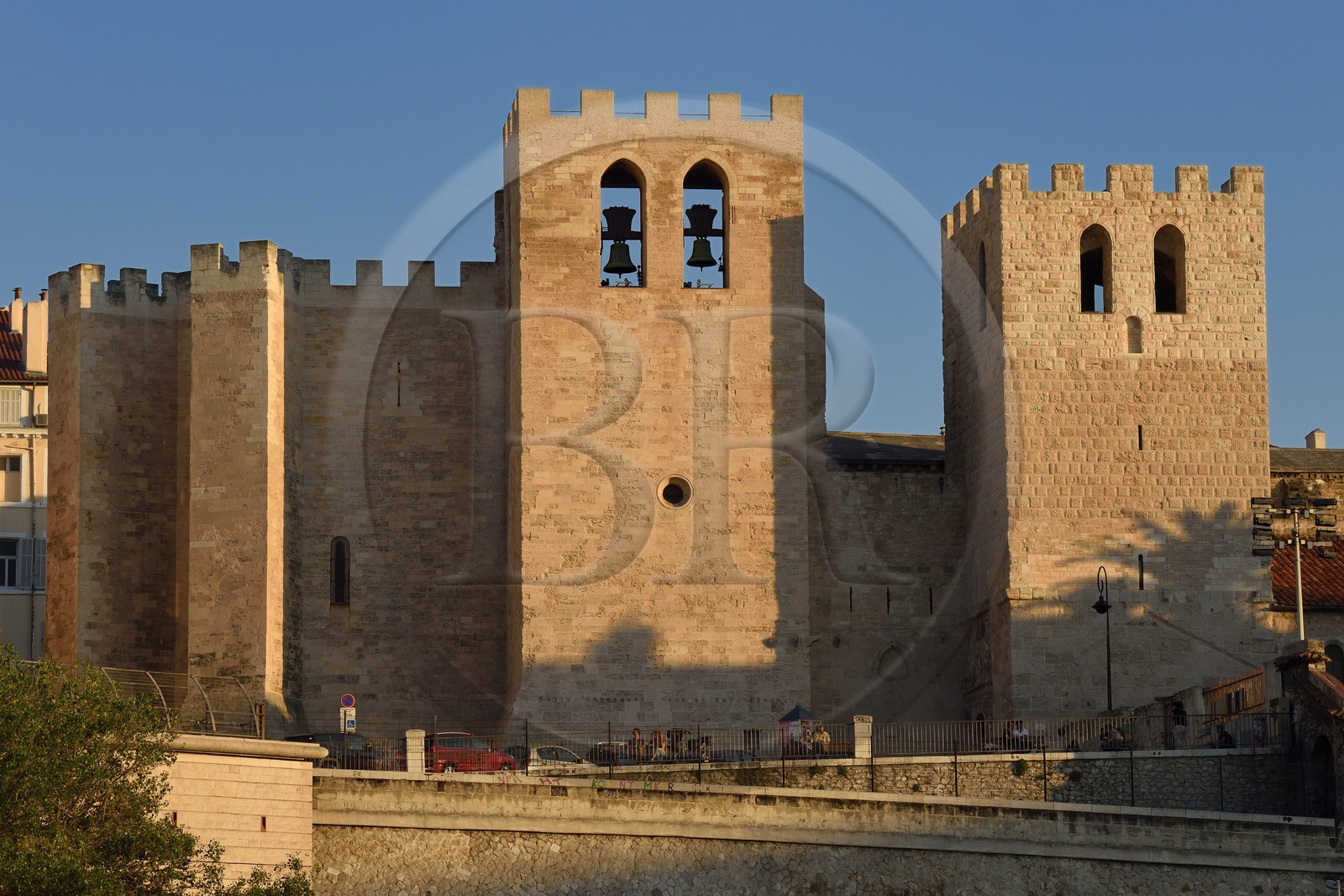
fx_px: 4852
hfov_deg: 15.8
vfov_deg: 10.5
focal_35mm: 130
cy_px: 448
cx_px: 672
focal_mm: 130
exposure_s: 1/320
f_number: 13
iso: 400
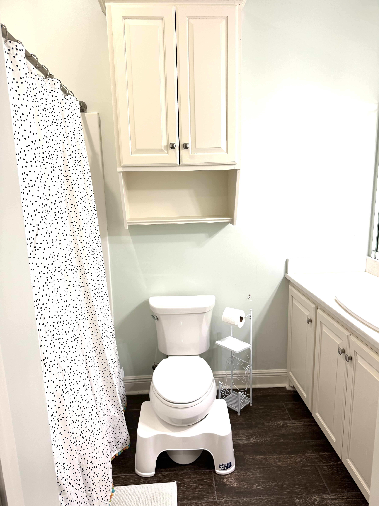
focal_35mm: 24
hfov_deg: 56.8
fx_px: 350
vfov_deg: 71.6
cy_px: 253
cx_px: 190
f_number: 1.78
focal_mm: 6.76
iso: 125
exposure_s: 1/120
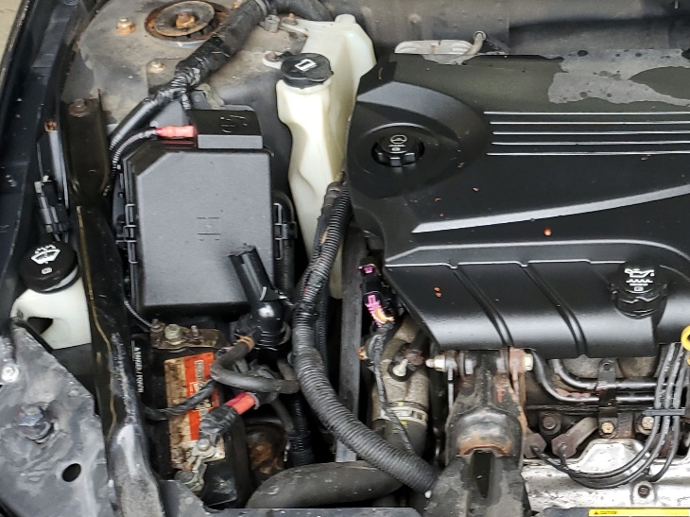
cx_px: 588
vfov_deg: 25.2
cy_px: 423
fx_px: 1136
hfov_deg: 32.5
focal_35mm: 57
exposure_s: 1/120
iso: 72
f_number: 1.5
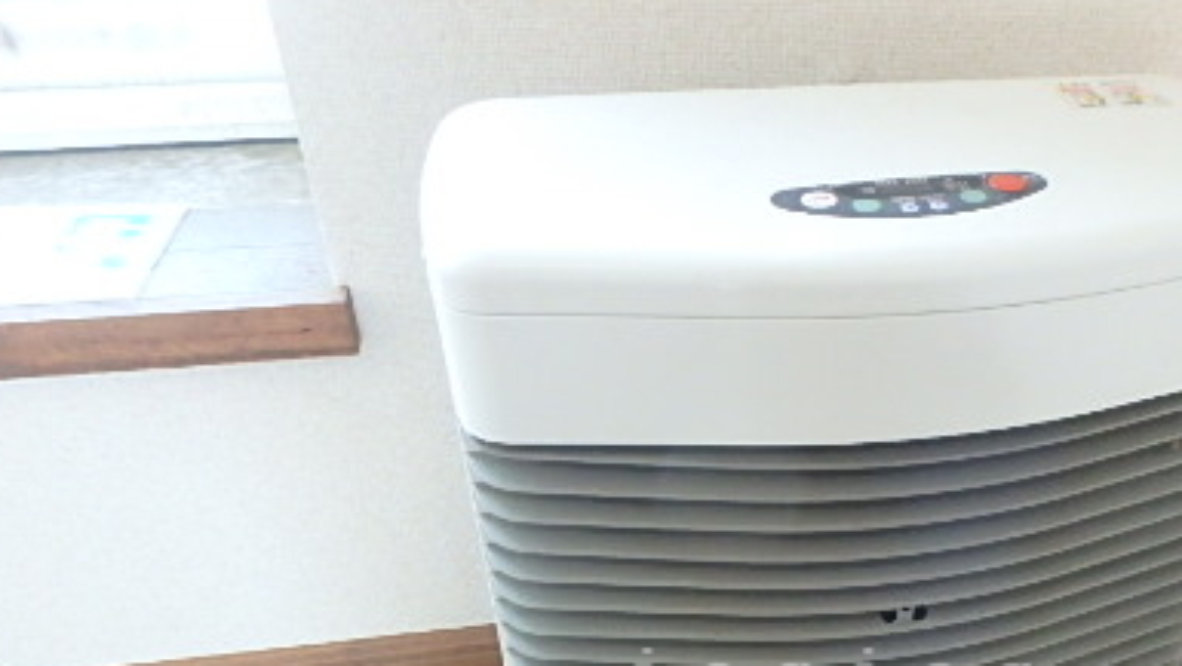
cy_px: 684
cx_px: 838
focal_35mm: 38
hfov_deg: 51.2
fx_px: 1192
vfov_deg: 29.0
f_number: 3.5
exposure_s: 1/30
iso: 640
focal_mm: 3.7
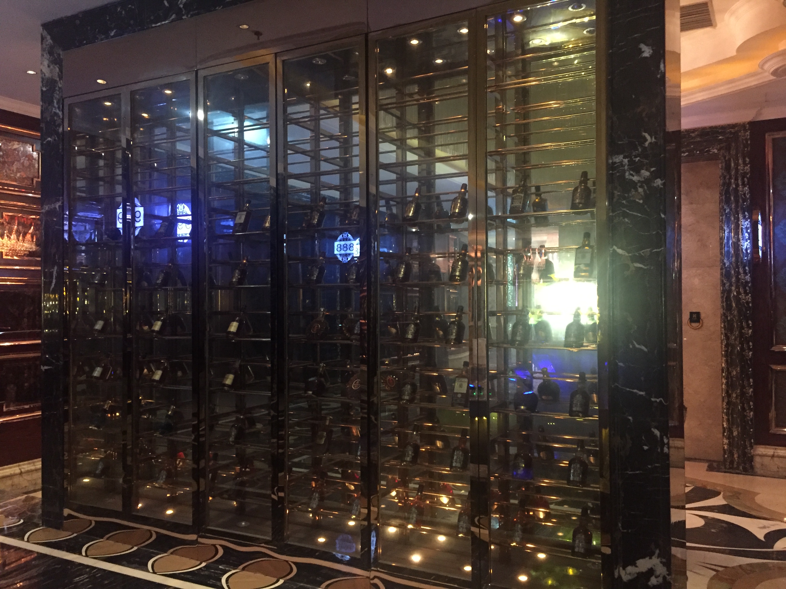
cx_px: 393
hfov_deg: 61.7
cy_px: 294
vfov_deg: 48.2
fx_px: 658
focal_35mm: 29
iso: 320
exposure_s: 1/17
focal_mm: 4.15
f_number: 2.2
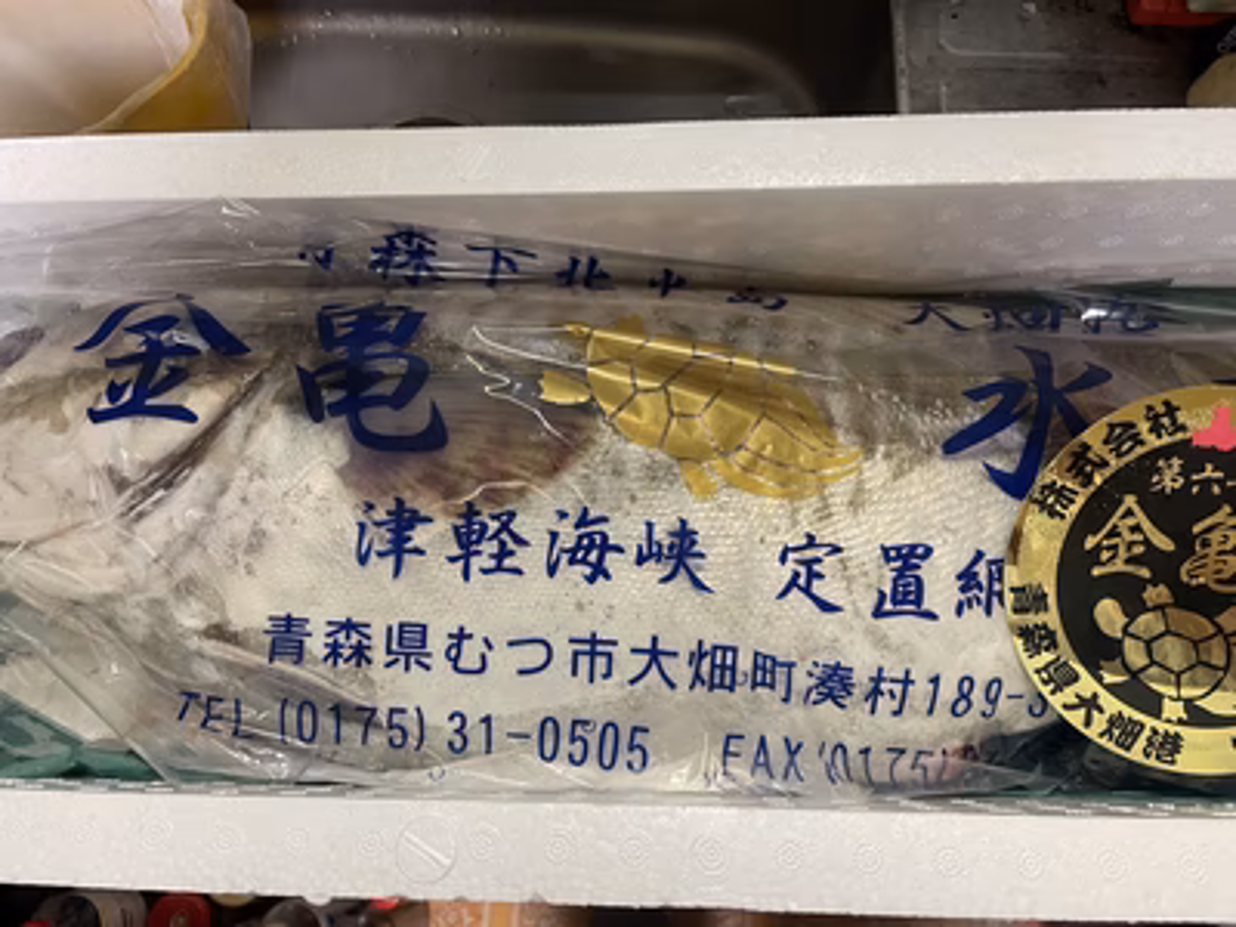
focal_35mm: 26
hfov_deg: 67.3
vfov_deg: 53.1
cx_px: 618
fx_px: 928
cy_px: 464
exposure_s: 1/50
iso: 125
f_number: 1.6
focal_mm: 4.2
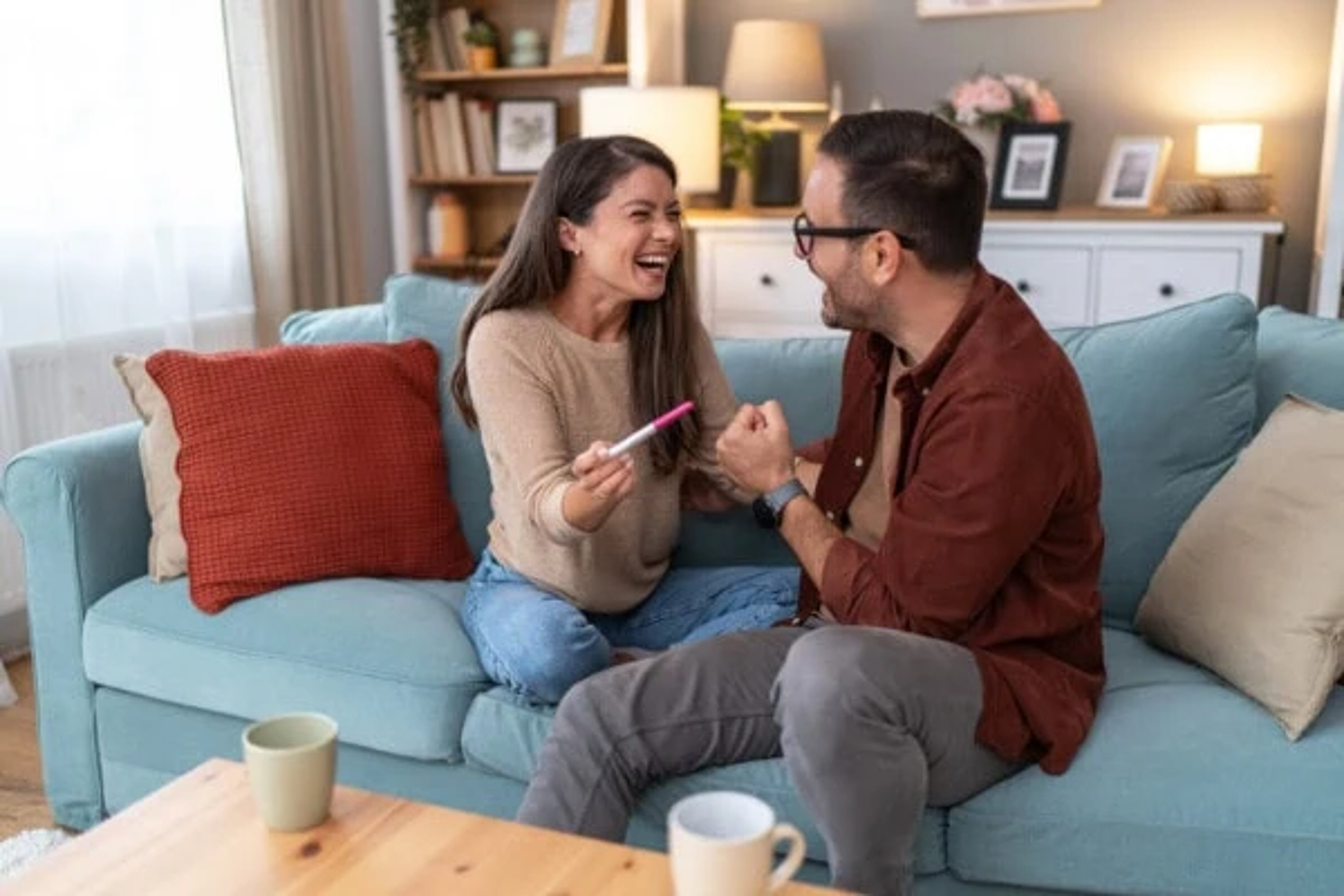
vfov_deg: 37.9
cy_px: 448
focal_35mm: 35
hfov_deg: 54.4
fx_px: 1307
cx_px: 672
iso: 640
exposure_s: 1/500
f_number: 1.4
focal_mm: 35
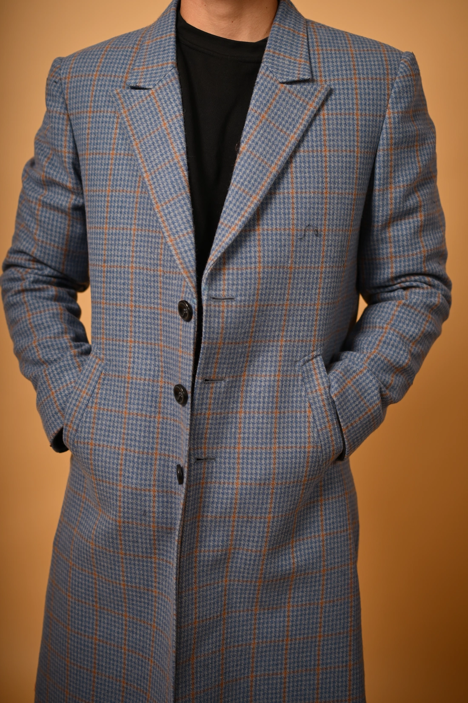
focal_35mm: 50
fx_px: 975
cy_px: 352
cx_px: 234
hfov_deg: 27.0
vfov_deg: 39.6
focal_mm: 50
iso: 160
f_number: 2.2
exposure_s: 1/1000
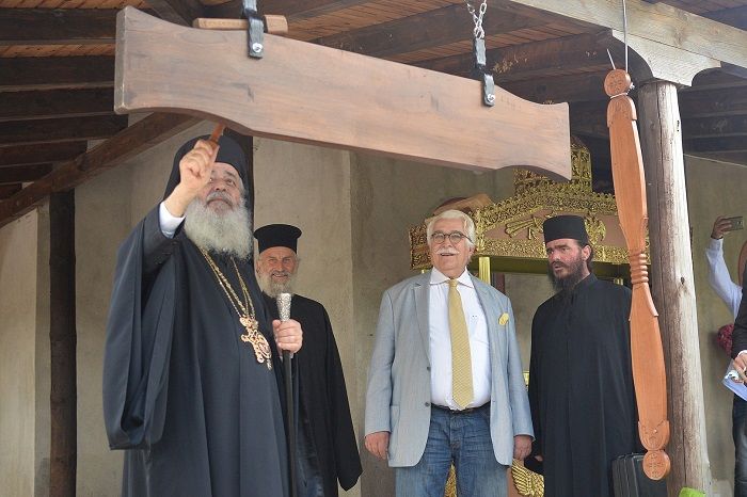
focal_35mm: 35
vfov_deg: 37.8
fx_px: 726
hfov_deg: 54.5
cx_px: 374
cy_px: 248
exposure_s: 1/800
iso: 800
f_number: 3.2
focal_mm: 35
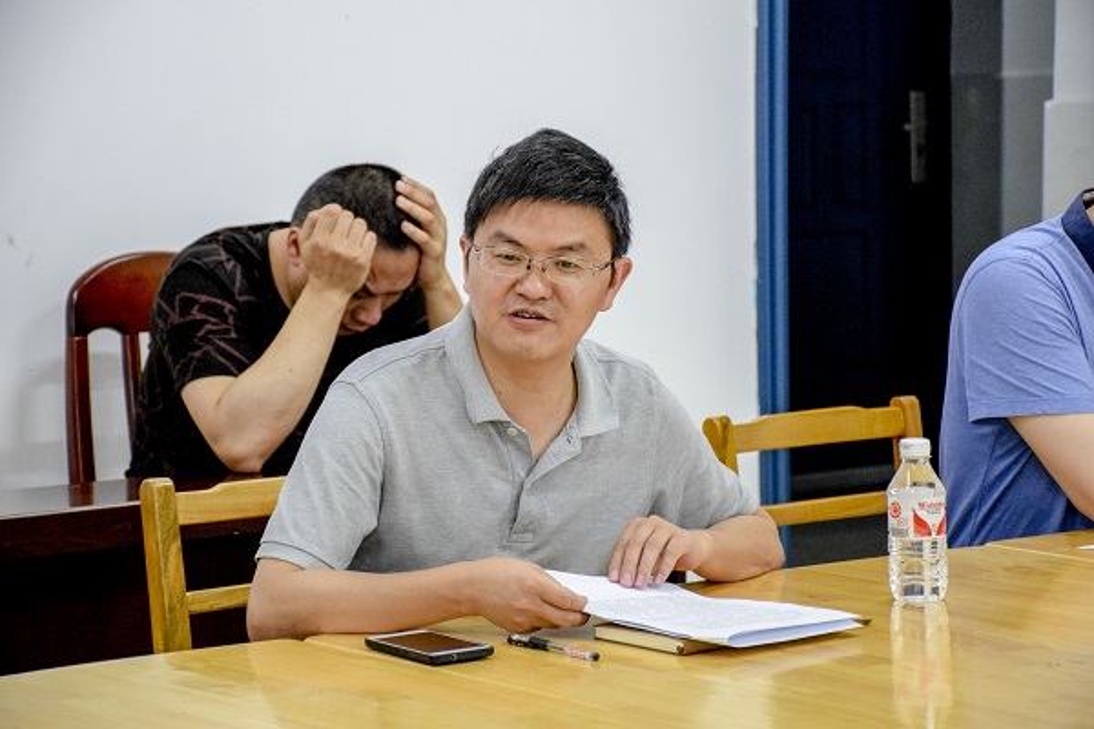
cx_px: 547
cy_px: 364
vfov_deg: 11.4
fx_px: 3646
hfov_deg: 17.1
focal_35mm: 120
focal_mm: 80
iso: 4000
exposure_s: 1/125
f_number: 5.3
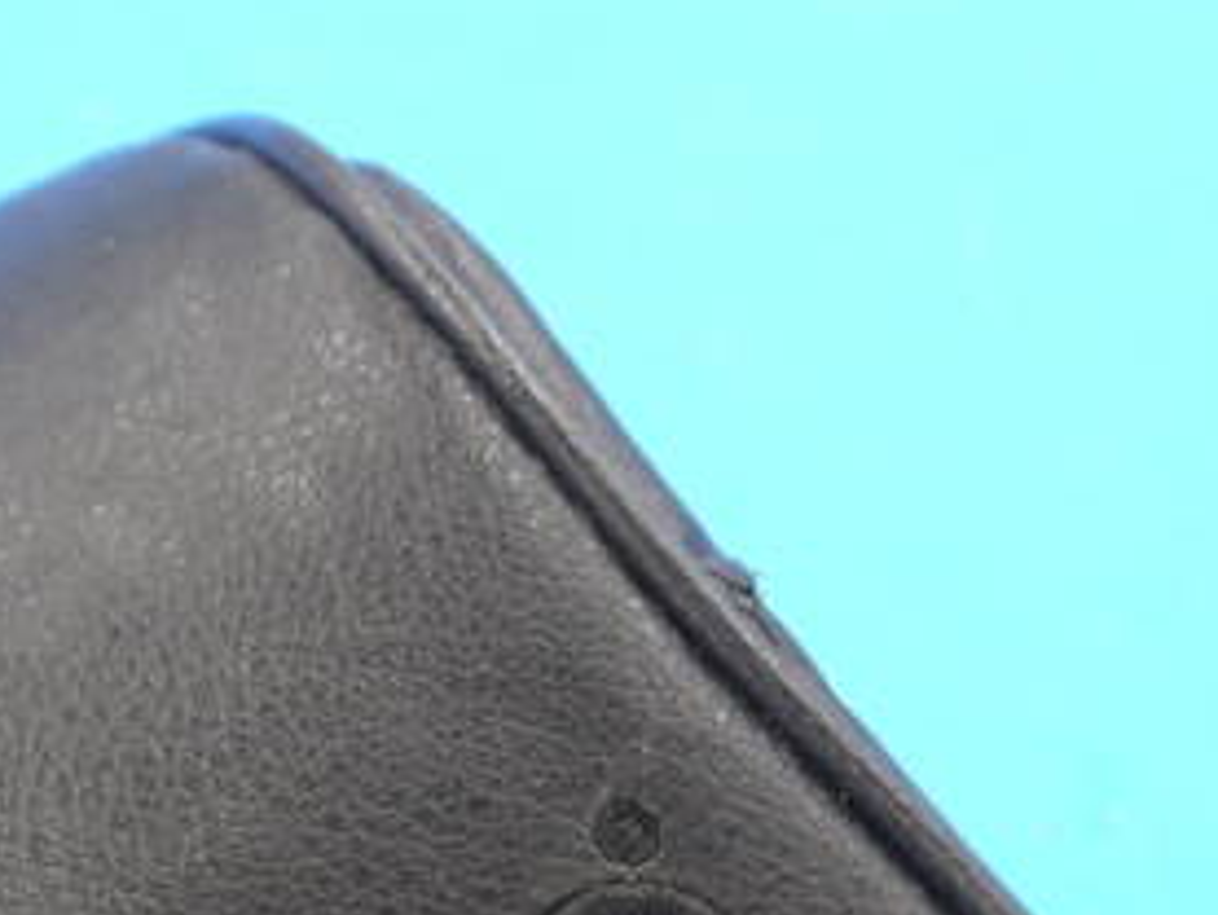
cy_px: 858
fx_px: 4717
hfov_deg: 14.7
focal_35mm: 134
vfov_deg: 11.0
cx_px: 325
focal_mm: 29
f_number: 4.9
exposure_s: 1/60
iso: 800
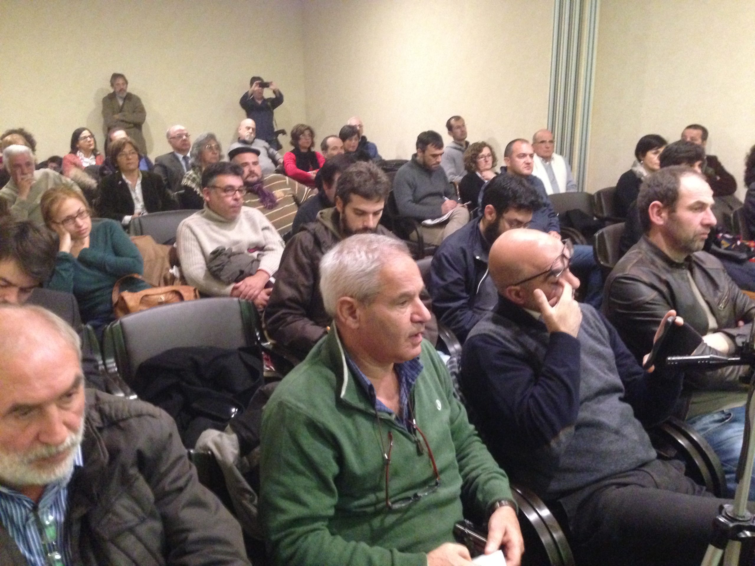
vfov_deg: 42.9
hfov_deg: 55.4
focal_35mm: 33
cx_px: 378
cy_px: 283
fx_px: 720
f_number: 2.4
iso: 640
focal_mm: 4.12
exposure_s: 1/15
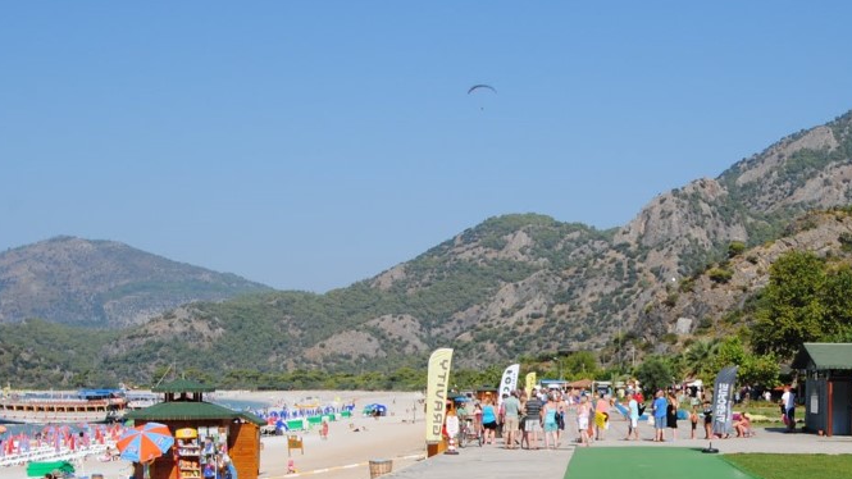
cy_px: 405
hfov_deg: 31.9
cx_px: 616
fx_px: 1468
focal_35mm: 65
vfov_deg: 18.3
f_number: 8
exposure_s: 1/250
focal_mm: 24
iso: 100
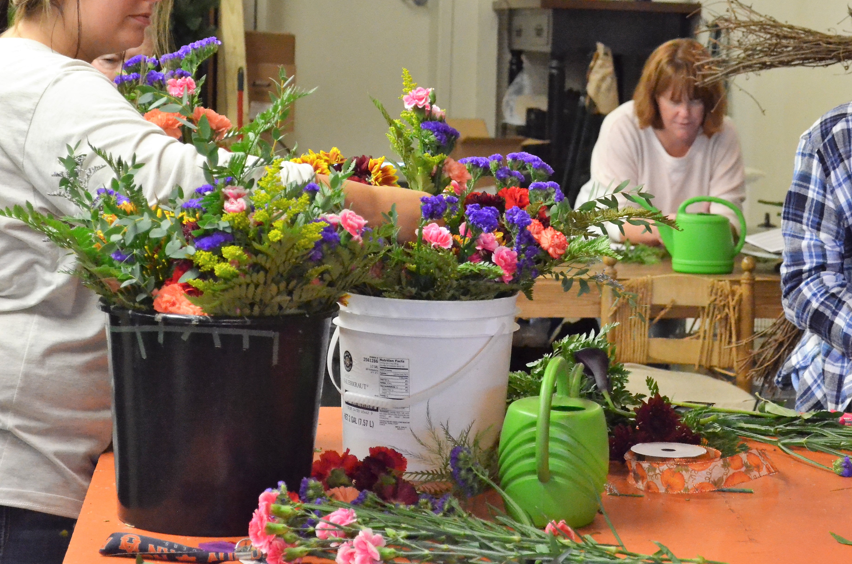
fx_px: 2197
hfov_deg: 21.9
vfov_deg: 14.6
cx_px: 570
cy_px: 194
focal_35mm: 93
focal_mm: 46
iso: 5000
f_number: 5.3
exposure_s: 1/200
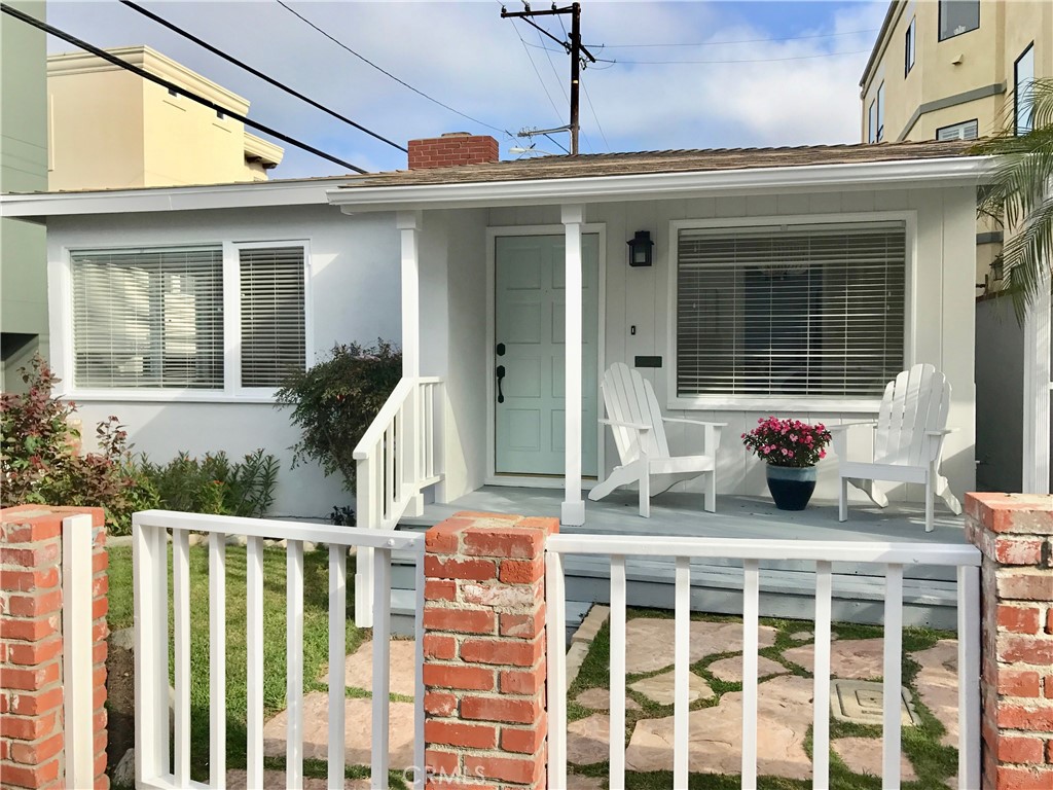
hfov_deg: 63.4
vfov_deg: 49.7
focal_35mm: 28
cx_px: 526
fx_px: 852
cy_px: 395
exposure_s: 1/2083
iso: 20
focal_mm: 3.99
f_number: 1.8
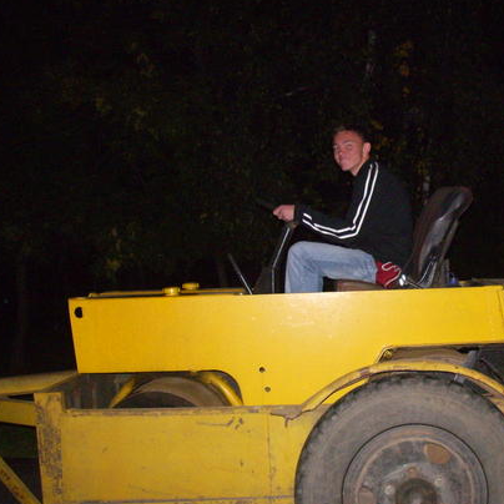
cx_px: 362
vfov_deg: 34.7
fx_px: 807
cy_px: 273
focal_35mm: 49
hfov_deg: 34.1
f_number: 2.6
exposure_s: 1/40
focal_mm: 5.8
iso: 320
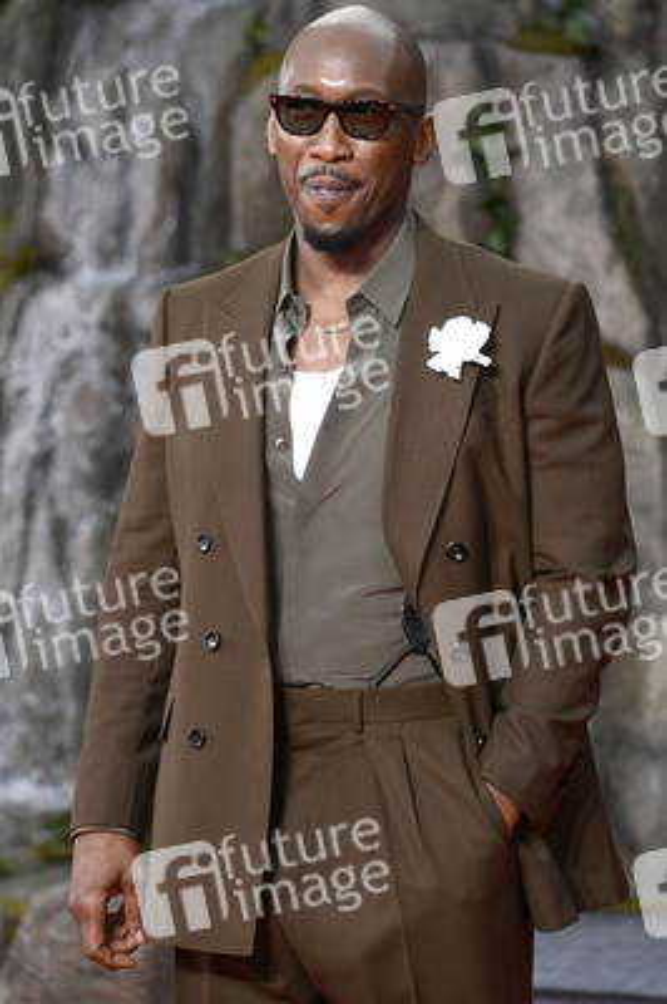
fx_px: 6403
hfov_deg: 6.0
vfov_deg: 9.0
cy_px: 502
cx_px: 334
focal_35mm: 230
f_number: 8
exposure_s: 1/200
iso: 500
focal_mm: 230
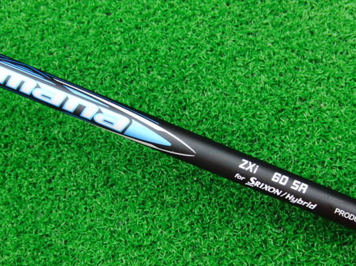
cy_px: 147
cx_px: 185
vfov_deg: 31.5
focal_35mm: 46
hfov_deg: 41.2
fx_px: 473
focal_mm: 6.42
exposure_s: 1/25
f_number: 3.6
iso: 400
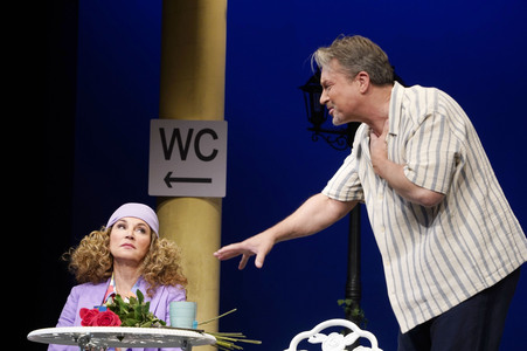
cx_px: 264
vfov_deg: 8.2
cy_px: 176
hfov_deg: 12.2
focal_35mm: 168
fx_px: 2457
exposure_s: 1/160
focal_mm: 168
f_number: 8
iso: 1600
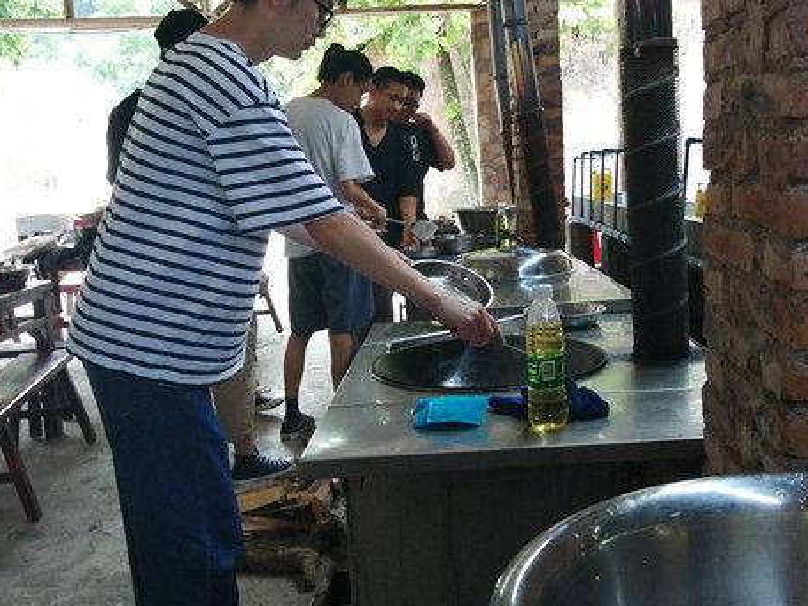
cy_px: 287
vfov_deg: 37.7
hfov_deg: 48.6
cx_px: 496
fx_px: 887
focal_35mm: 38
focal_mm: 3.46
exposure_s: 1/120
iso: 125
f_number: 1.8
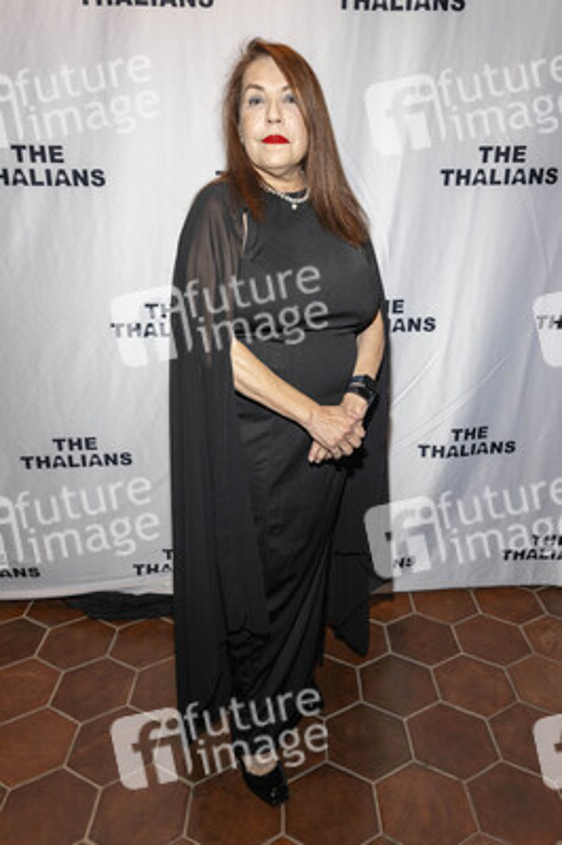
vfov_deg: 68.4
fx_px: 622
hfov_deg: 48.7
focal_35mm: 26
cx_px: 281
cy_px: 422
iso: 800
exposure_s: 1/200
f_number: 5.6
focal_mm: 26.5
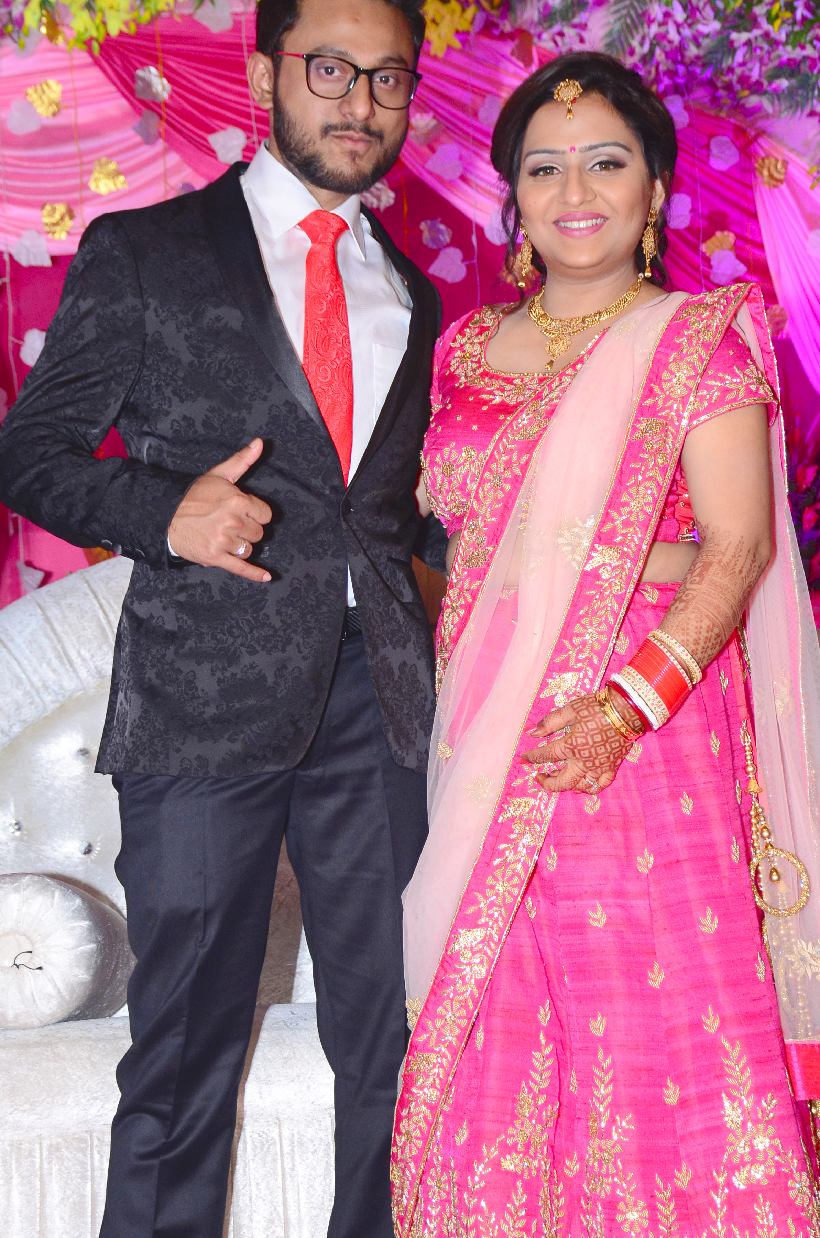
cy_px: 691
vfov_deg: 26.0
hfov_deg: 17.4
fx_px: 2677
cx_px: 476
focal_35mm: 78
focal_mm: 38
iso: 640
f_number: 5
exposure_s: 1/125
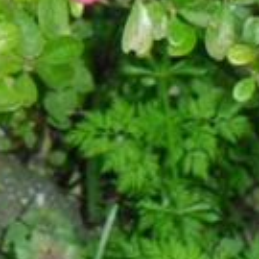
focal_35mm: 351
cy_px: -76
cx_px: -188
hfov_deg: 4.9
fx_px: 2971
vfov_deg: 5.0
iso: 400
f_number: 5.6
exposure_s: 1/60
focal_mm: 18.9
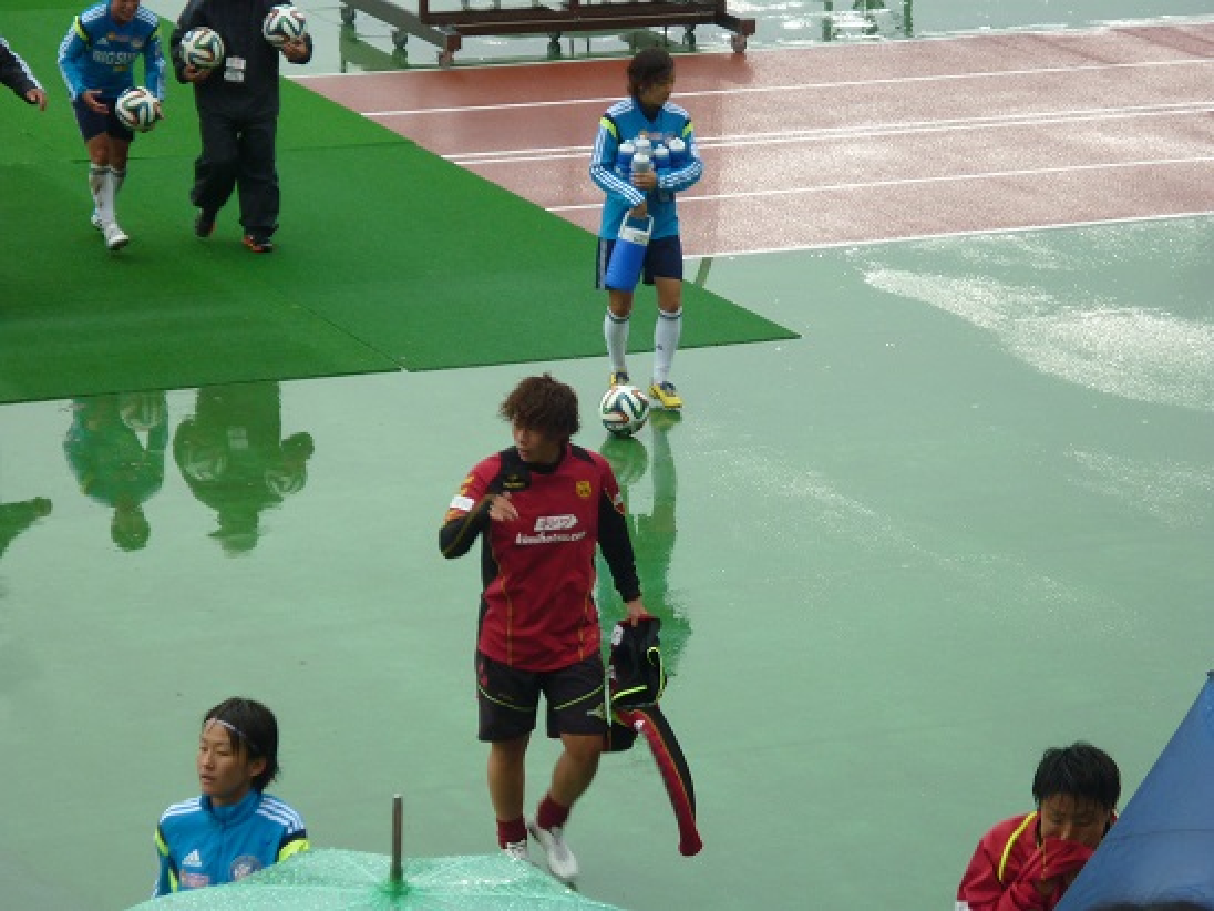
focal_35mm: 132
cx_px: 607
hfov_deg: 14.9
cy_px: 456
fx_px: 4629
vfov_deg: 11.2
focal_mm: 22
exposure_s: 1/125
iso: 160
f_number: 5.9
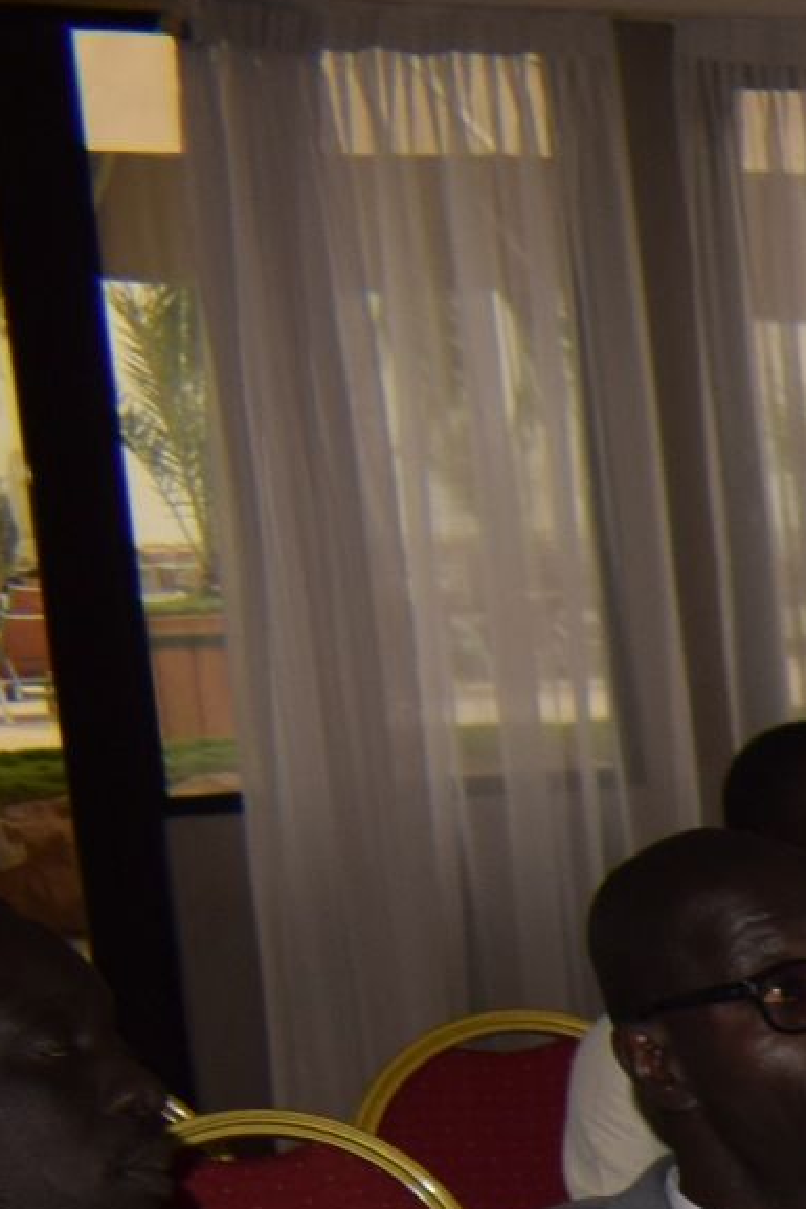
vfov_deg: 13.5
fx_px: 4704
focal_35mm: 140
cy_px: 2010
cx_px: 3126
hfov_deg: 7.4
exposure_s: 1/125
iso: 200
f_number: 6.7
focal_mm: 18
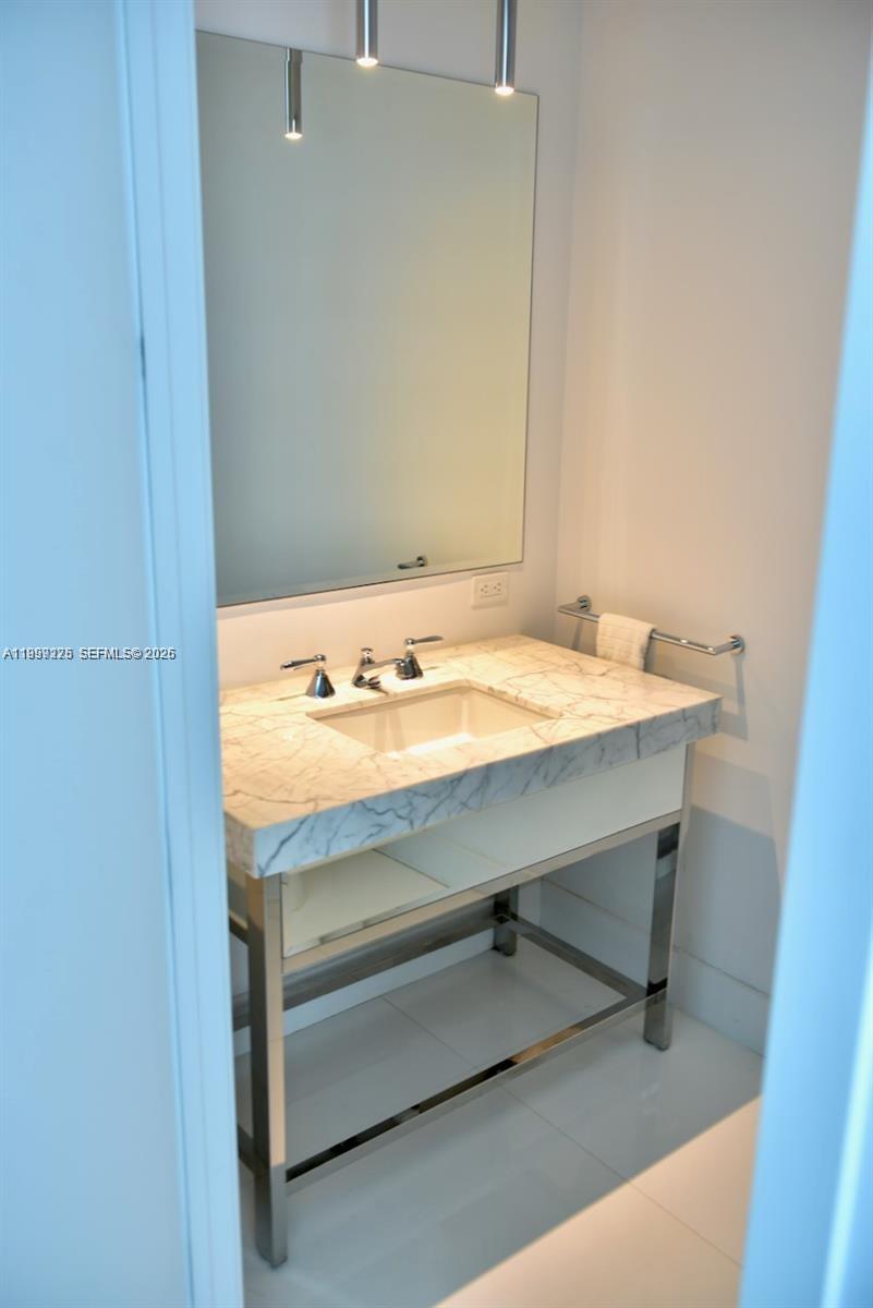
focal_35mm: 32
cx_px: 436
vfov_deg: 58.7
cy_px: 654
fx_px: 1163
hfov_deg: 41.1
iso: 250
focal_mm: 32
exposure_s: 1/25
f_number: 3.5
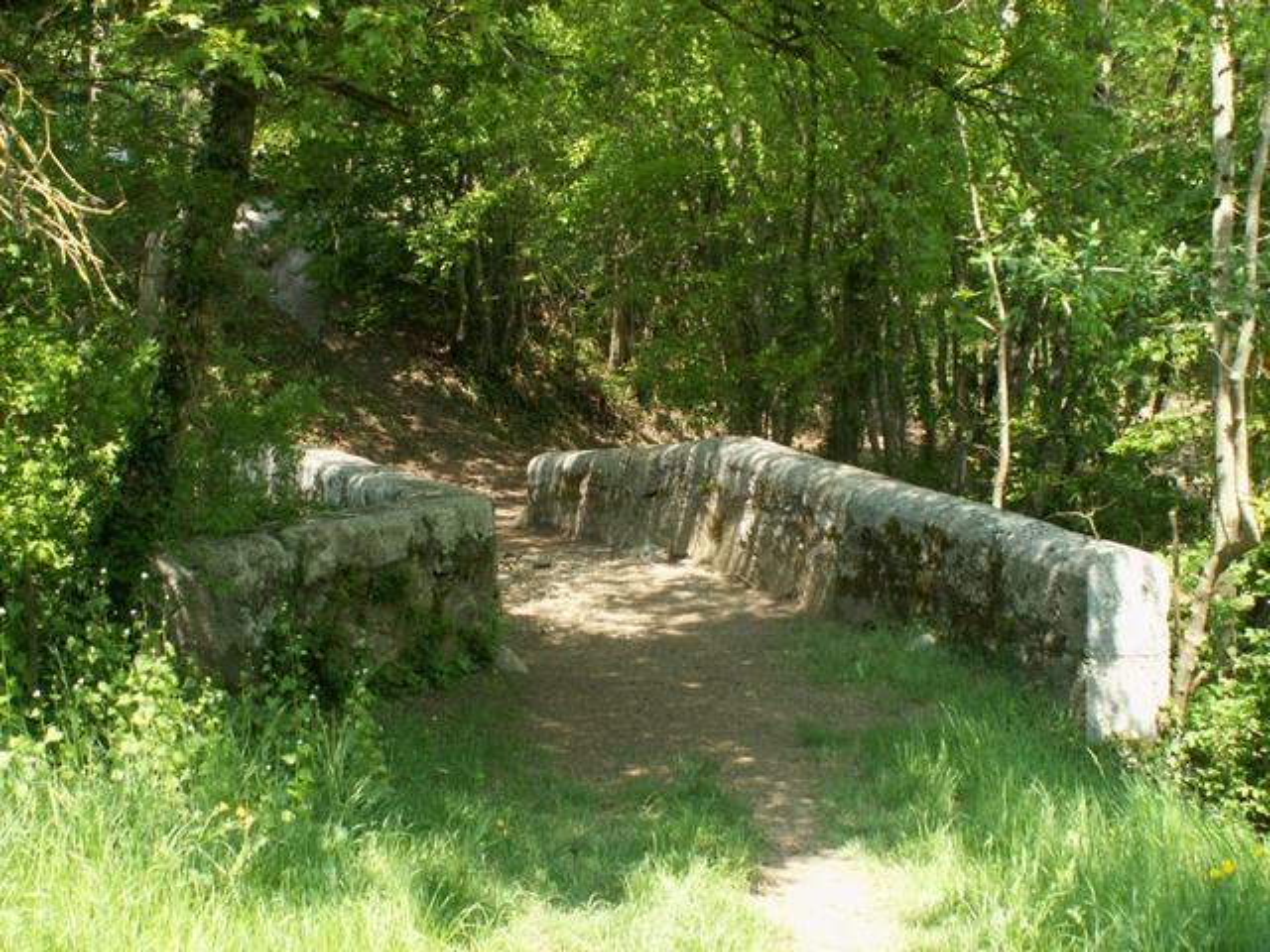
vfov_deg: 24.4
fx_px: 2201
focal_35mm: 60
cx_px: 635
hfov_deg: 32.2
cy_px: 476
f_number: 4.5
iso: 50
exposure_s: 1/40
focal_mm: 10.01
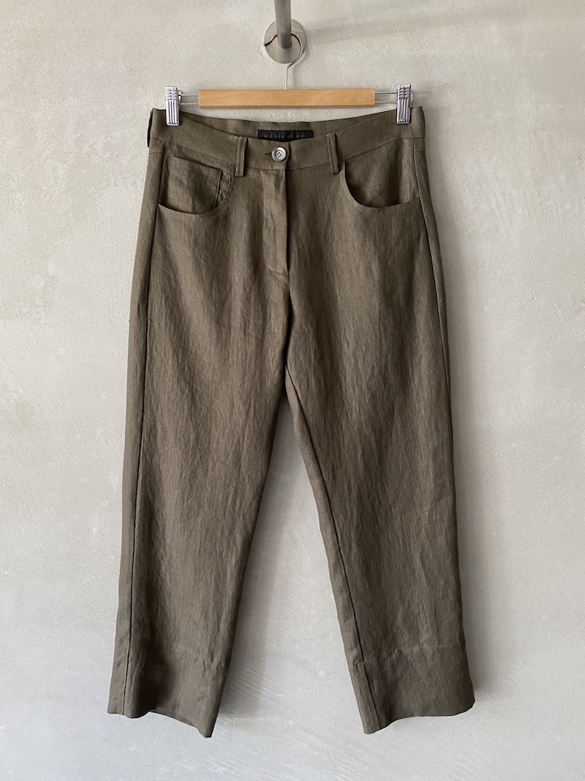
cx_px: 292
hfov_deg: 53.1
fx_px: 586
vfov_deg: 67.3
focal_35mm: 26
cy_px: 390
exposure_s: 1/61
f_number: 1.8
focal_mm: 4.25
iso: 125
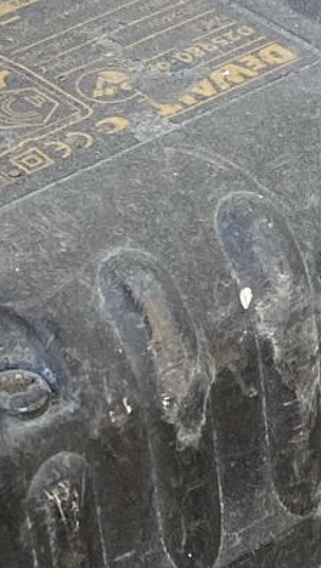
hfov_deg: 8.3
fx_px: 2204
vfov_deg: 13.5
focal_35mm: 146
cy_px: 940
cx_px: 345
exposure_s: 1/121
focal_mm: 4.25
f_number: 1.8
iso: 80
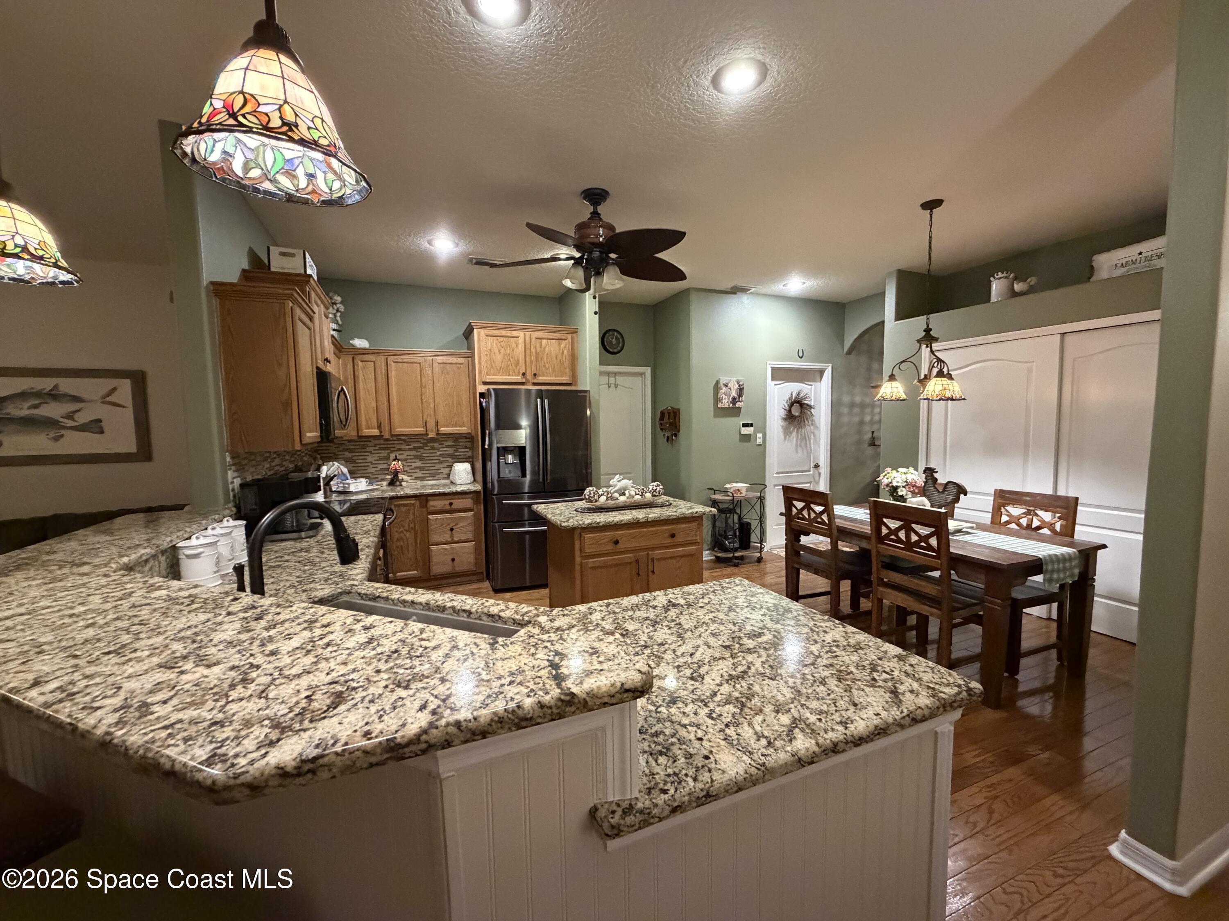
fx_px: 497
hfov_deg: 102.1
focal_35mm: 14
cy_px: 460
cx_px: 614
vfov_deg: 85.7
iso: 1000
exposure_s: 1/60
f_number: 2.2
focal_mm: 2.22
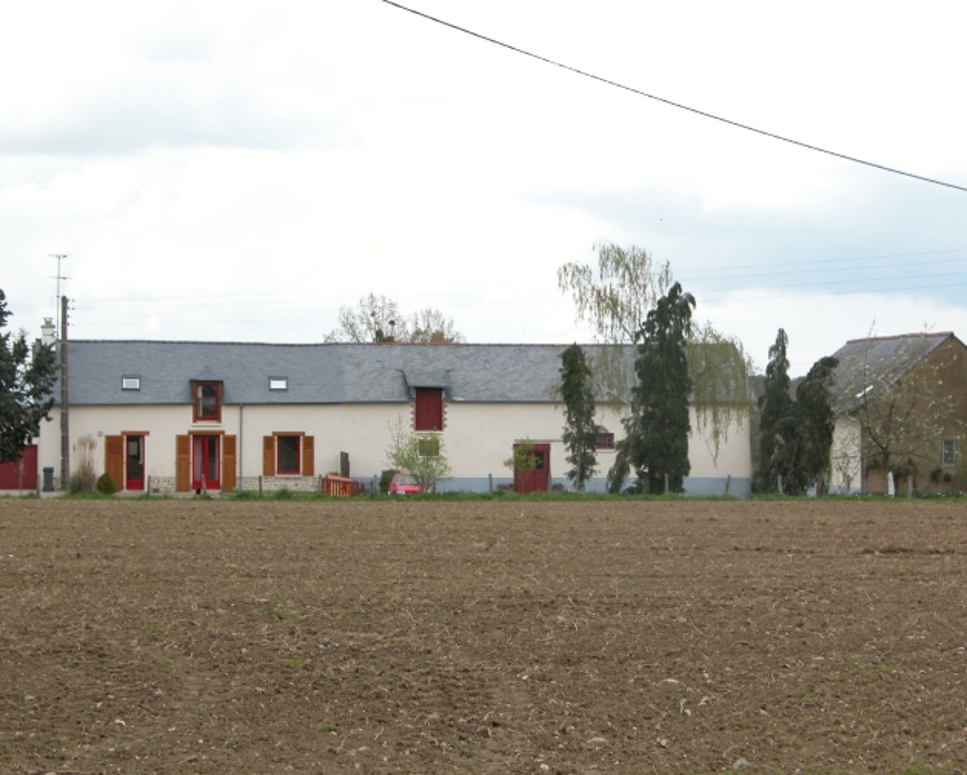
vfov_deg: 14.5
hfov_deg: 18.1
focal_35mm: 106
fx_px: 3035
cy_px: 390
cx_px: 499
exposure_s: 1/299
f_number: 4.6
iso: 100
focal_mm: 25.4
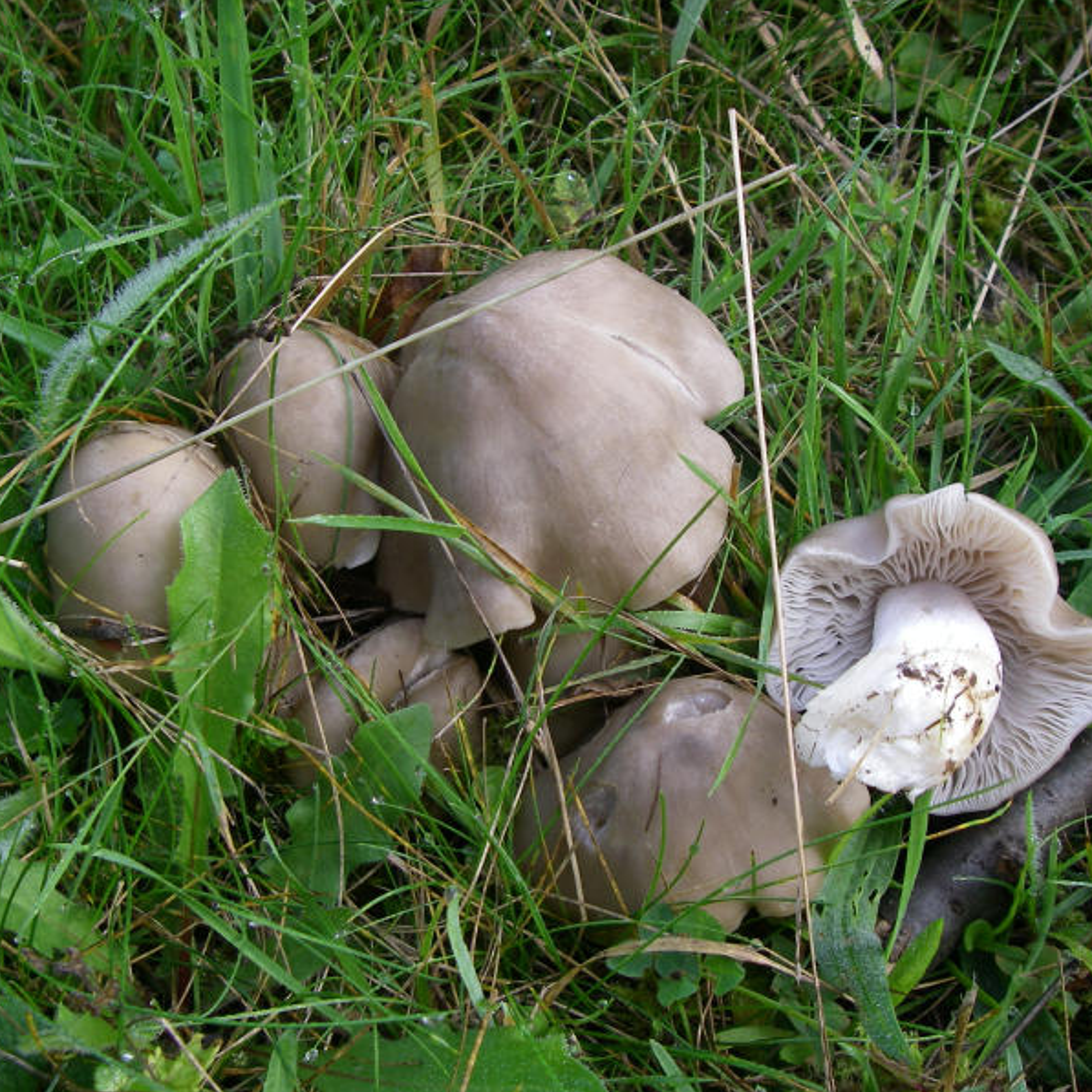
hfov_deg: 37.5
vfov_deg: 37.6
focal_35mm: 45
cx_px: 530
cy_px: 545
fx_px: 1606
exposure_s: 1/100
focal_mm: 6.3
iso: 64
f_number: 3.3
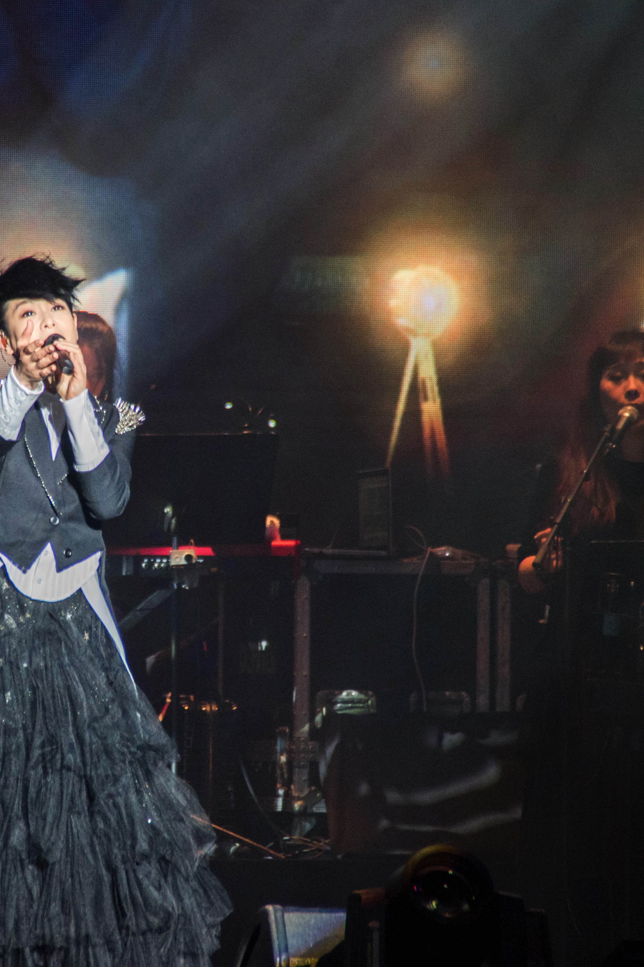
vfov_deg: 4.6
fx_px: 12156
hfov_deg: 3.0
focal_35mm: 453
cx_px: 117
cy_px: 484
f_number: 6.3
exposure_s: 1/125
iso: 3200
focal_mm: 200
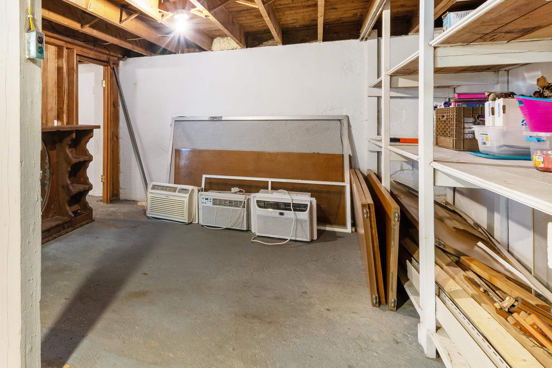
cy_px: 129
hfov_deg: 67.2
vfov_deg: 52.3
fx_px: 368
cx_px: 114
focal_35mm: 24
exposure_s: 2.5
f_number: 8
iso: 64
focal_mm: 10
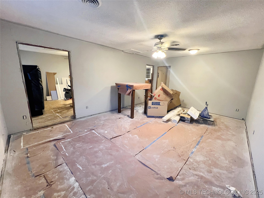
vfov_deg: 89.9
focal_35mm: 13
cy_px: 99
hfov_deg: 106.2
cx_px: 132
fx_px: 99
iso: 500
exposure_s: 1/60
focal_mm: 1.6
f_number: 1.8
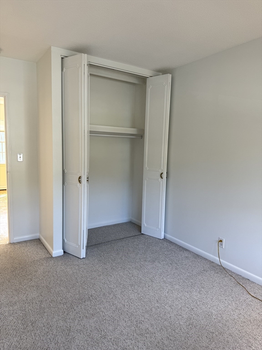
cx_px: 131
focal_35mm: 24
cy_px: 175
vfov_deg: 71.6
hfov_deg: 56.8
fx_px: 242
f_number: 1.78
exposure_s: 1/120
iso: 80
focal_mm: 6.76
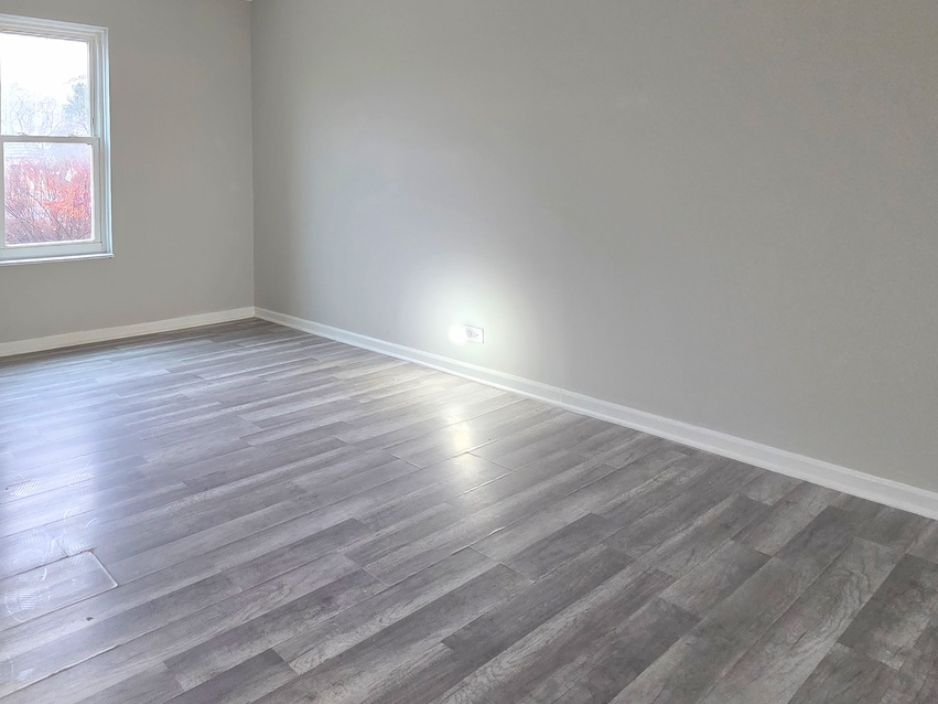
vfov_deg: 58.0
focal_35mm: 22
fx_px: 596
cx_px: 231
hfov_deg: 71.1
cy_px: 179
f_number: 2.2
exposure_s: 1/60
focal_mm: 2.2
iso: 200
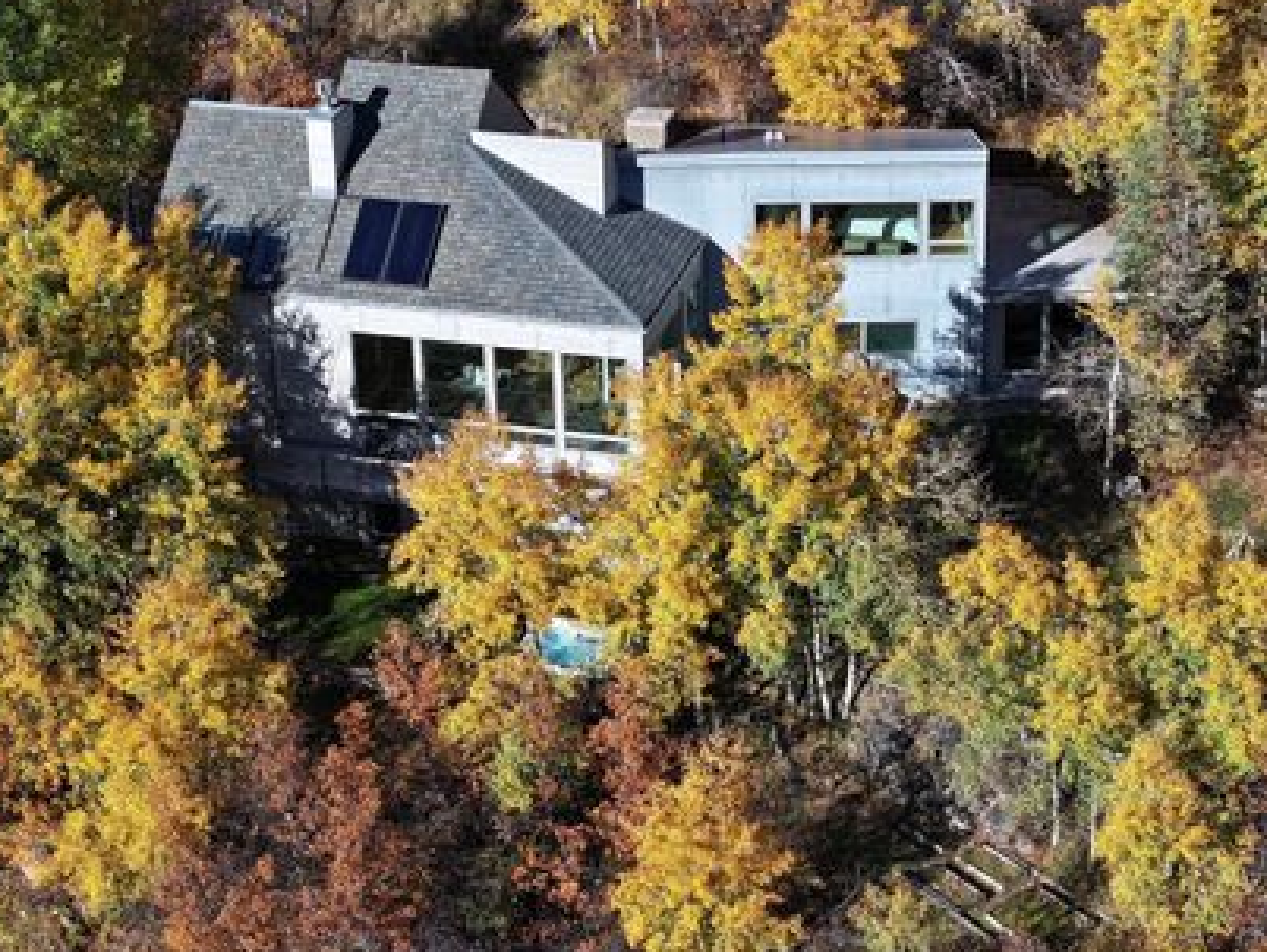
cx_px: 744
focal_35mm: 87
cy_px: 446
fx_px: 3186
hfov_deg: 22.5
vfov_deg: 17.0
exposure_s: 1/1000
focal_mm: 19.35
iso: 110
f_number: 2.8
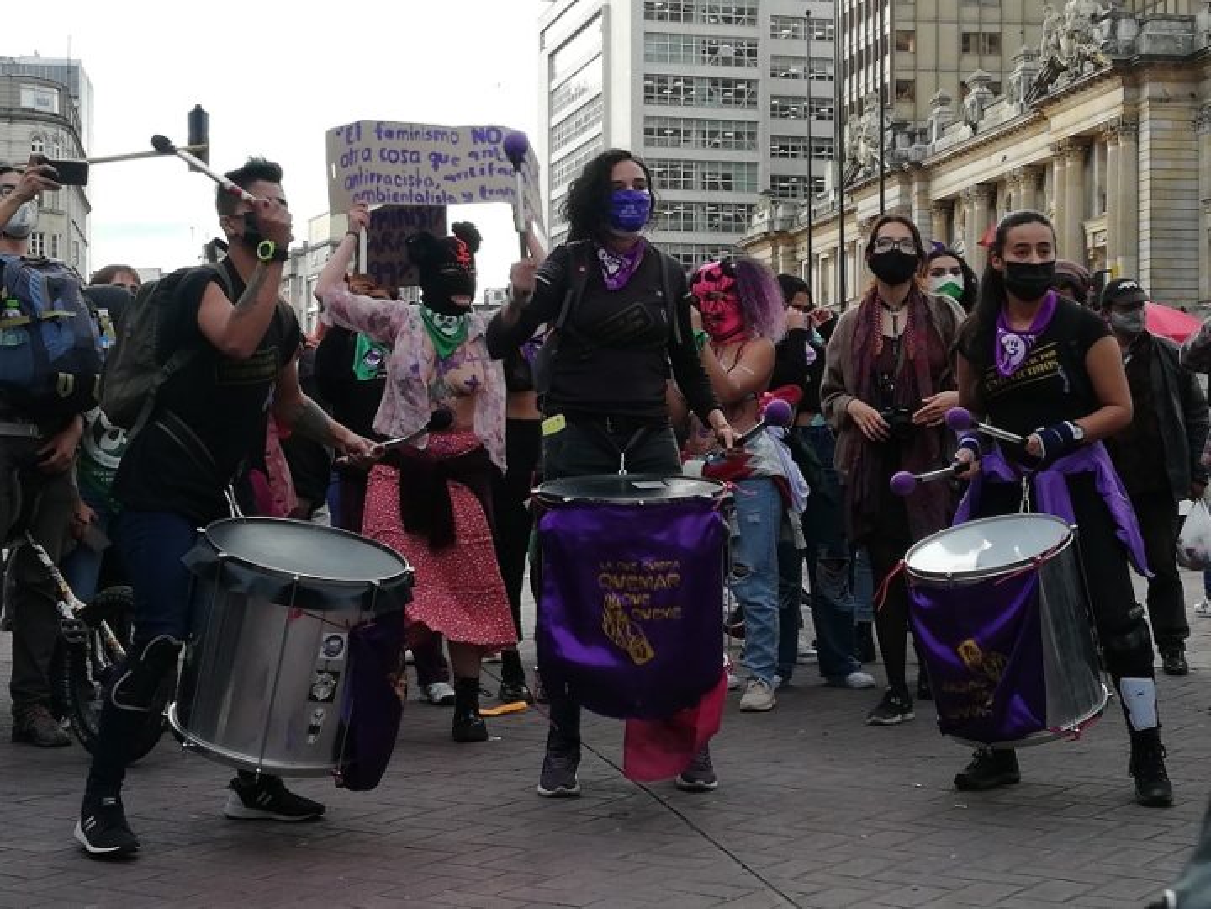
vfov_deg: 25.2
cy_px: 454
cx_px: 606
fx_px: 2029
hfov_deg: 33.2
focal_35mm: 58
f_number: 2.2
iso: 50
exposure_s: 1/146
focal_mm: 3.81
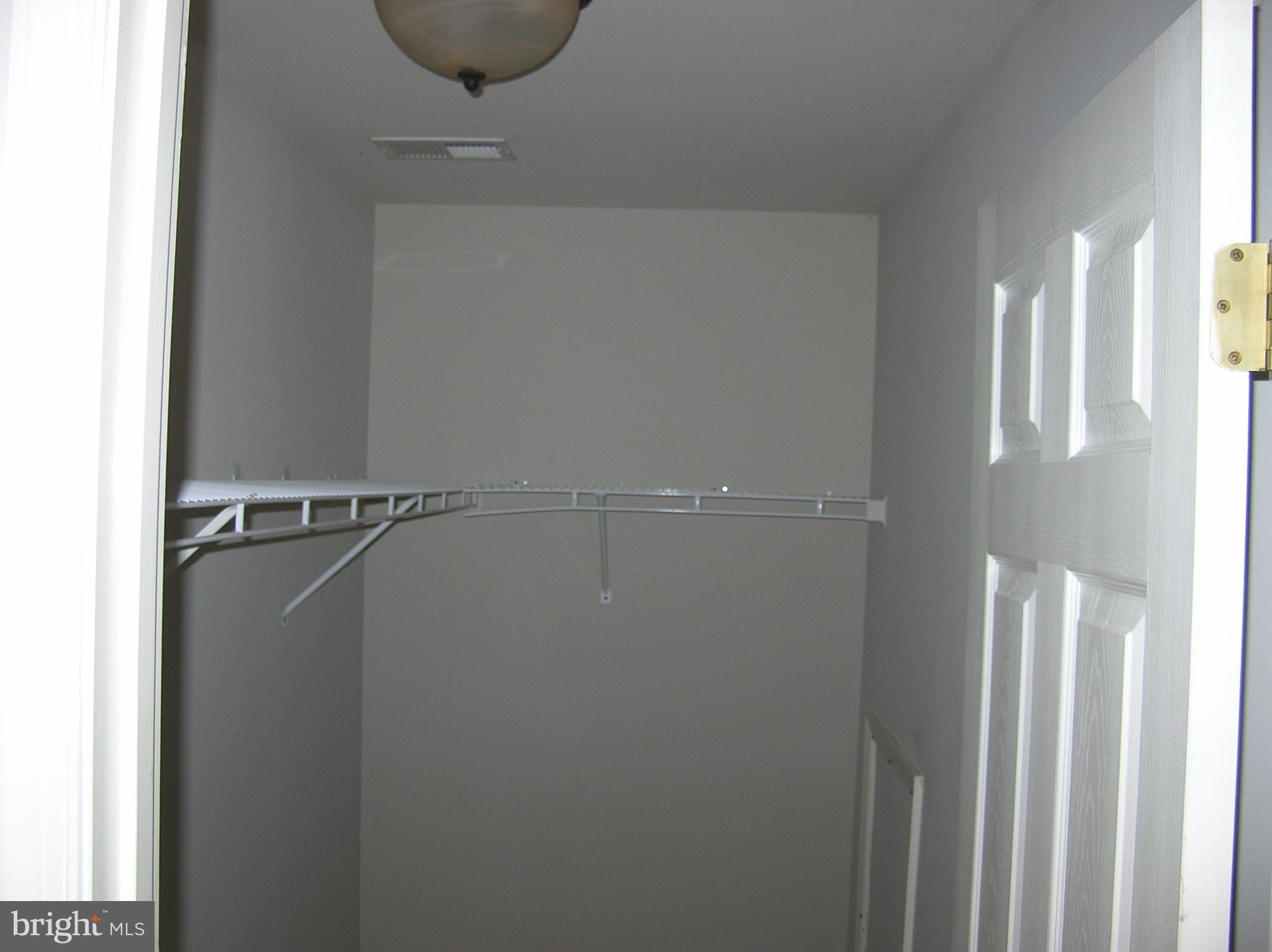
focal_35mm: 36
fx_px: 1322
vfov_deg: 39.6
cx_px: 636
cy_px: 476
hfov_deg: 51.4
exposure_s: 1/60.1
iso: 50
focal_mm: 6
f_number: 2.7
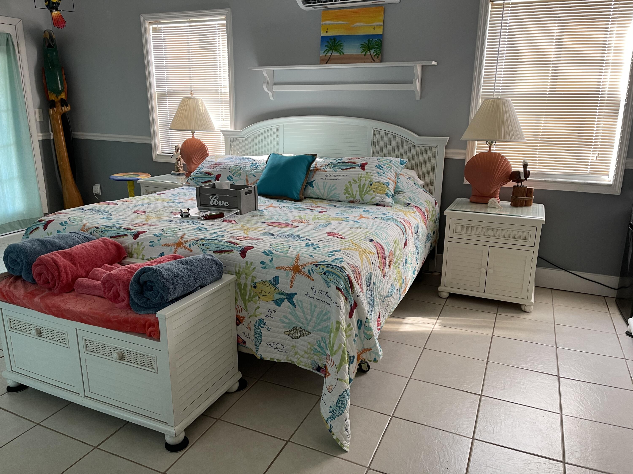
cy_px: 237
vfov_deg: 53.1
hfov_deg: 67.3
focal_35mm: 26
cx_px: 316
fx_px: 475
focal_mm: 5.1
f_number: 1.6
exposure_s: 1/83
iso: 125
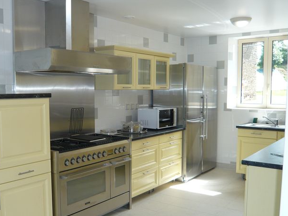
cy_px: 118
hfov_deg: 50.0
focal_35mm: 37
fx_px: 308
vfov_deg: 38.6
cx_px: 124
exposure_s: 1/100
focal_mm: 4.6
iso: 100
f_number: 2.8
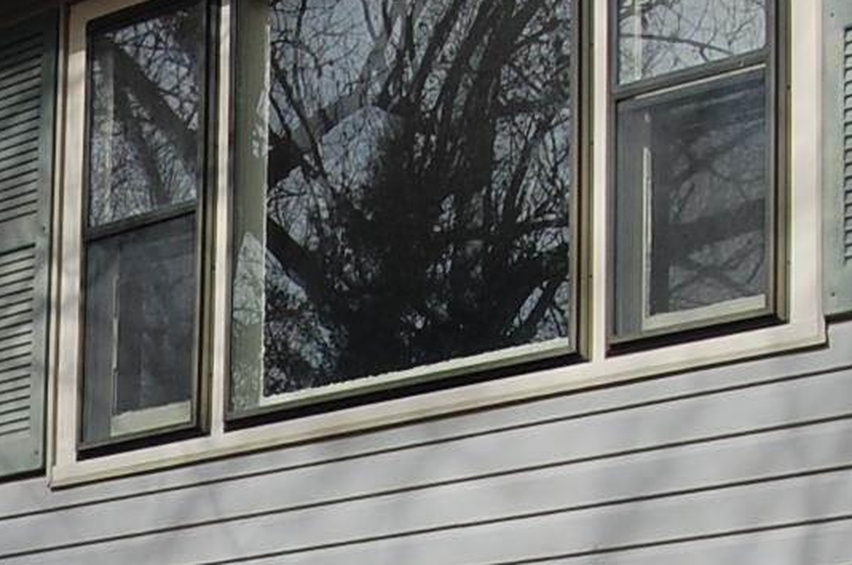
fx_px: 2693
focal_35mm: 114
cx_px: -97
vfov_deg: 11.1
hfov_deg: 17.3
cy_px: 1033
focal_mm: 18
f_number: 9
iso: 200
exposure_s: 1/250
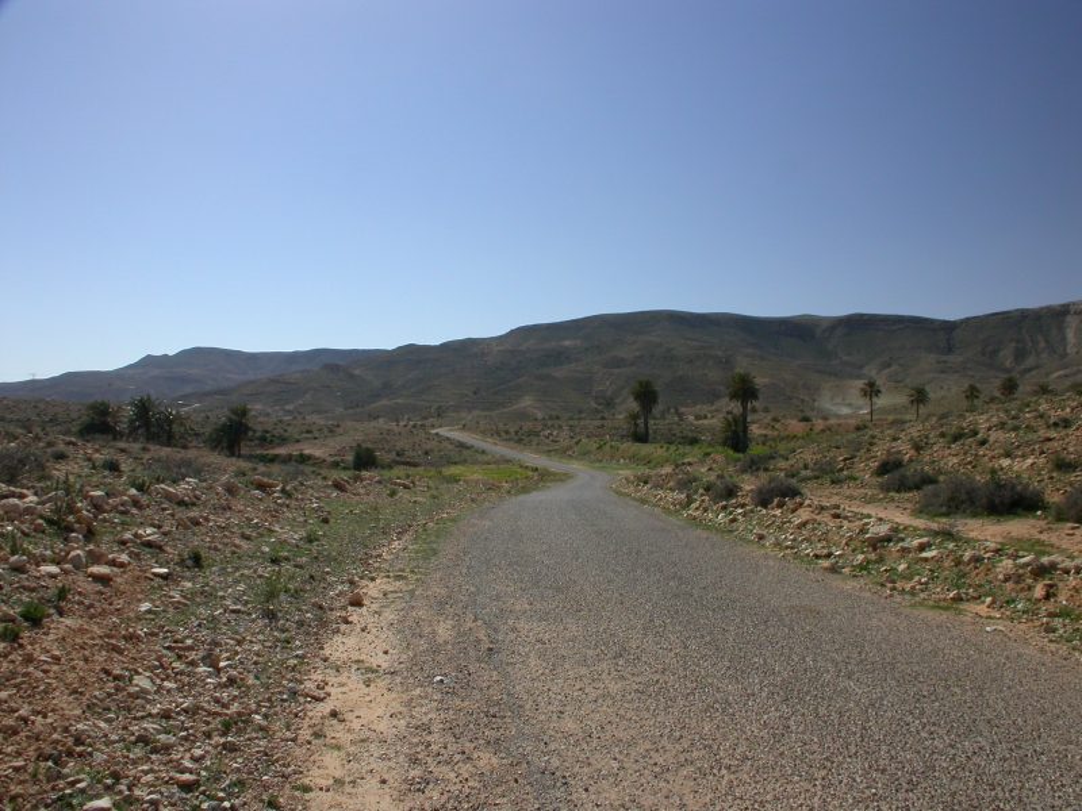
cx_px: 541
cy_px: 406
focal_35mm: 38
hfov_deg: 49.0
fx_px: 1188
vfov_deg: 37.7
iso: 100
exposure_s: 1/234
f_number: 6
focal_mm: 7.85
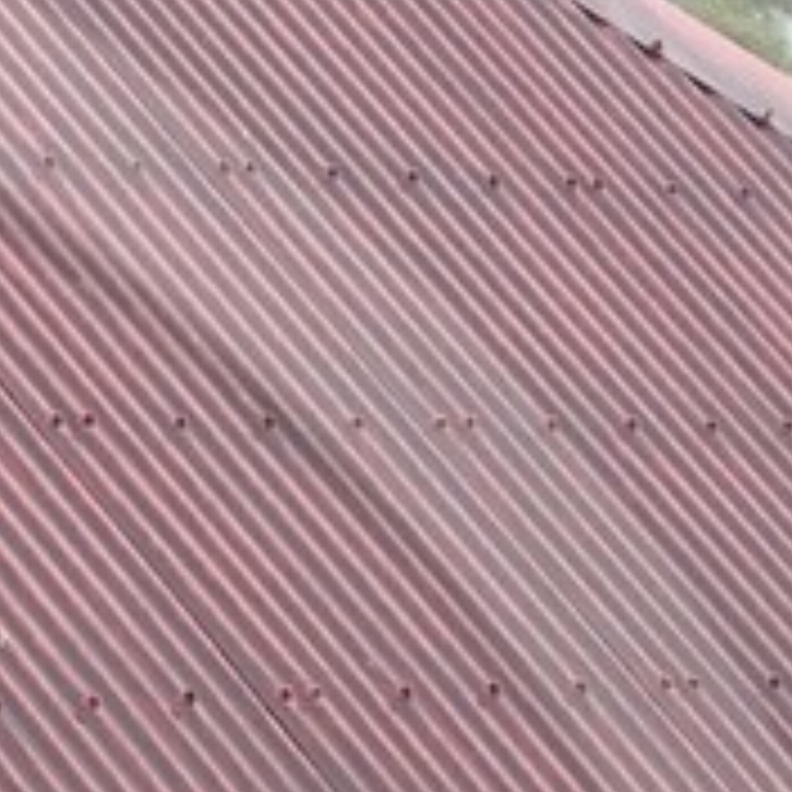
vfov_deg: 5.8
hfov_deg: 5.8
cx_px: -846
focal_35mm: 294
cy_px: 1654
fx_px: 7610
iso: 800
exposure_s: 1/100
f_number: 10
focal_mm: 38
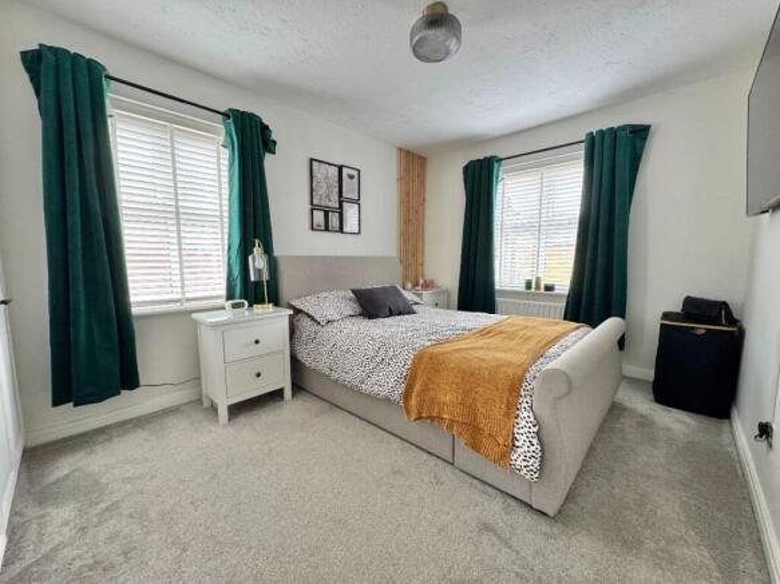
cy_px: 292
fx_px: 315
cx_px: 390
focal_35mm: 14
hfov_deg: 102.1
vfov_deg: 85.7
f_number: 2.2
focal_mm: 2.22
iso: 250
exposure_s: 1/99
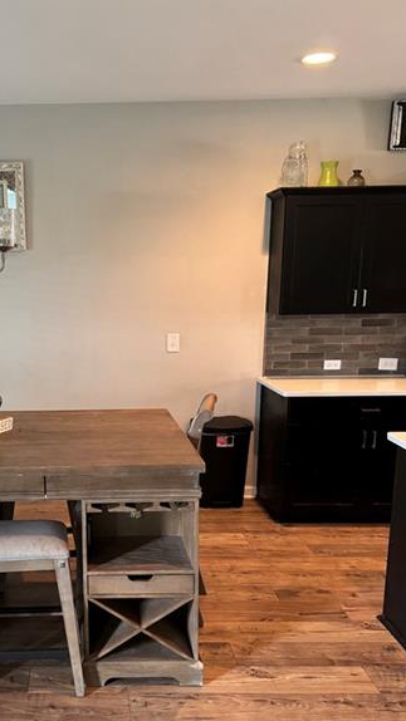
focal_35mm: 35
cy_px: 420
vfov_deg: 56.3
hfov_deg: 32.4
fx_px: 670
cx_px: 59
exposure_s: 1/60
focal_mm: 6.76
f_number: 1.78
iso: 640
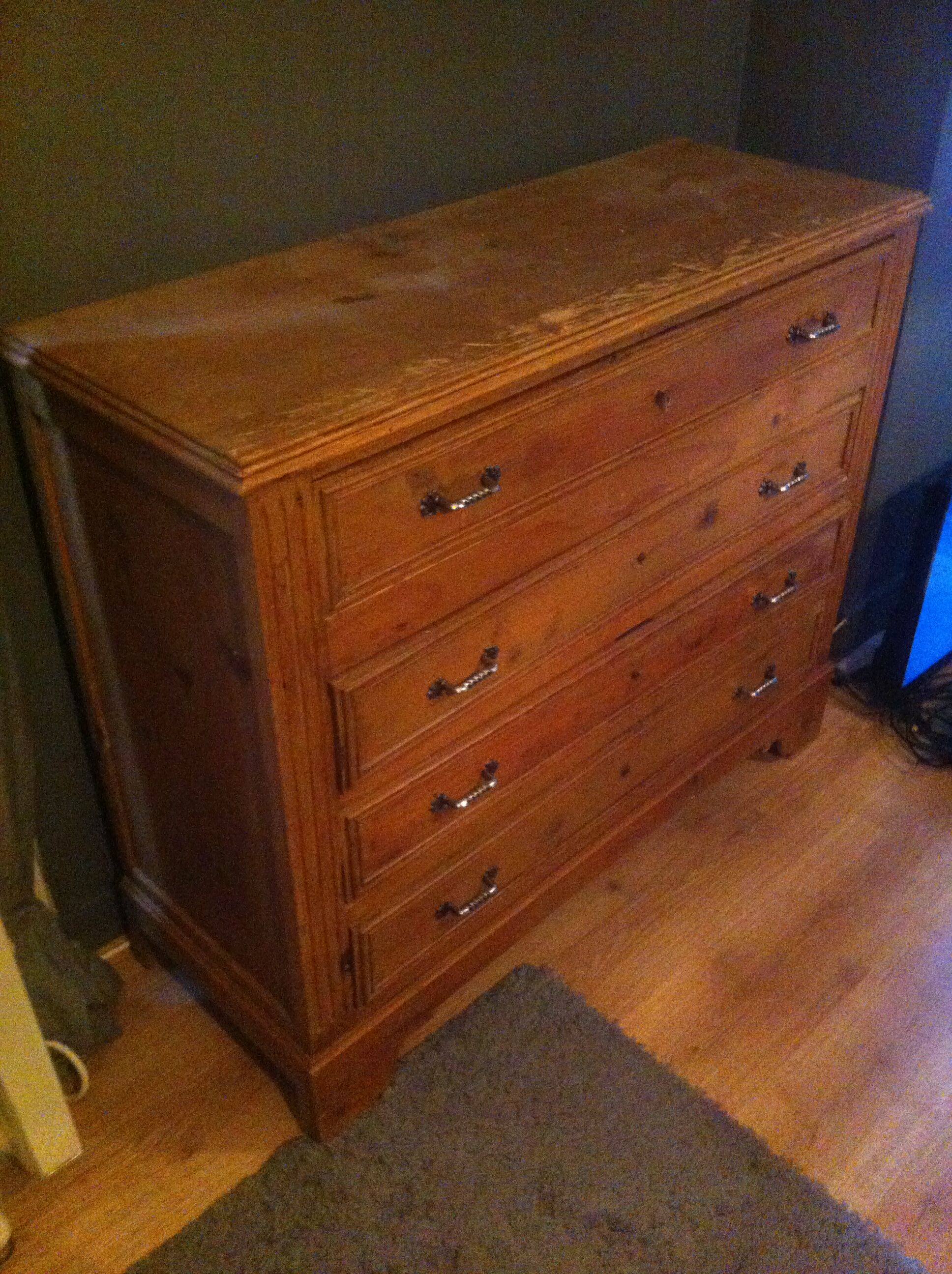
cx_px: 476
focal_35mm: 35
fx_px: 1287
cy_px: 637
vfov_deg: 52.7
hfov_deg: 40.6
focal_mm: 3.85
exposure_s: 1/15
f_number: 2.8
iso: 1000
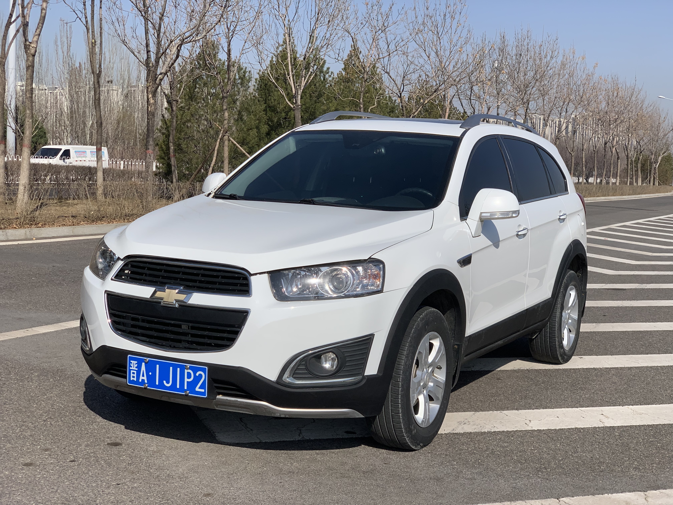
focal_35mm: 52
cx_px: 336
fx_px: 1011
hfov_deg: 36.8
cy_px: 252
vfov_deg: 28.0
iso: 16
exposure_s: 1/2179
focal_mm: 6
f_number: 2.4
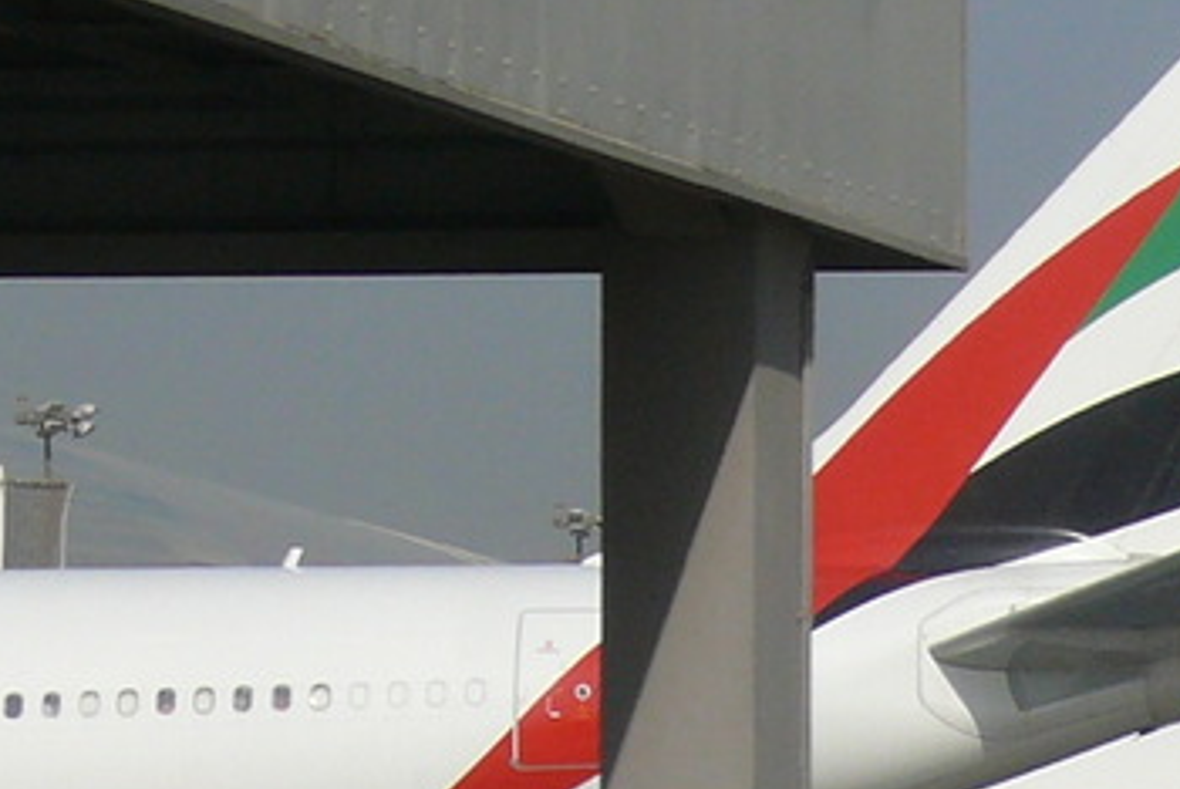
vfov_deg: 3.6
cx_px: 1551
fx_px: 12466
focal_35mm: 380
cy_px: 1207
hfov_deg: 5.4
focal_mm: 14.8
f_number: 4
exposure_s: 1/200
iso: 100
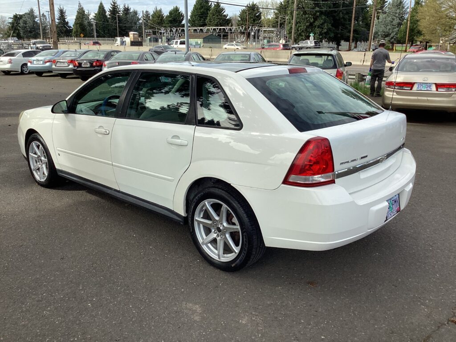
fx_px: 408
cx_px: 228
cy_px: 171
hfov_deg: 58.4
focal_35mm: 31
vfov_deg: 45.4
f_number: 2.4
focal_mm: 3.3
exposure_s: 1/799
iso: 25
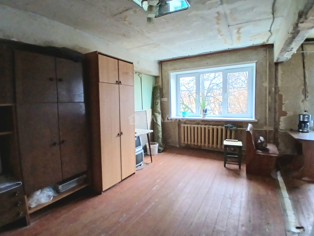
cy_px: 118
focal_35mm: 17
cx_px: 157
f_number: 2.2
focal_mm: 1.4
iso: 200
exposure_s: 1/33.3
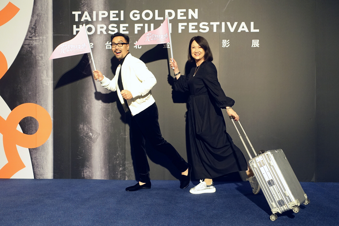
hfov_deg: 58.7
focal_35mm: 32
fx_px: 301
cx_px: 170
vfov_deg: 41.1
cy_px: 113
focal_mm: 11.69
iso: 640
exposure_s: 1/40
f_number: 2.8
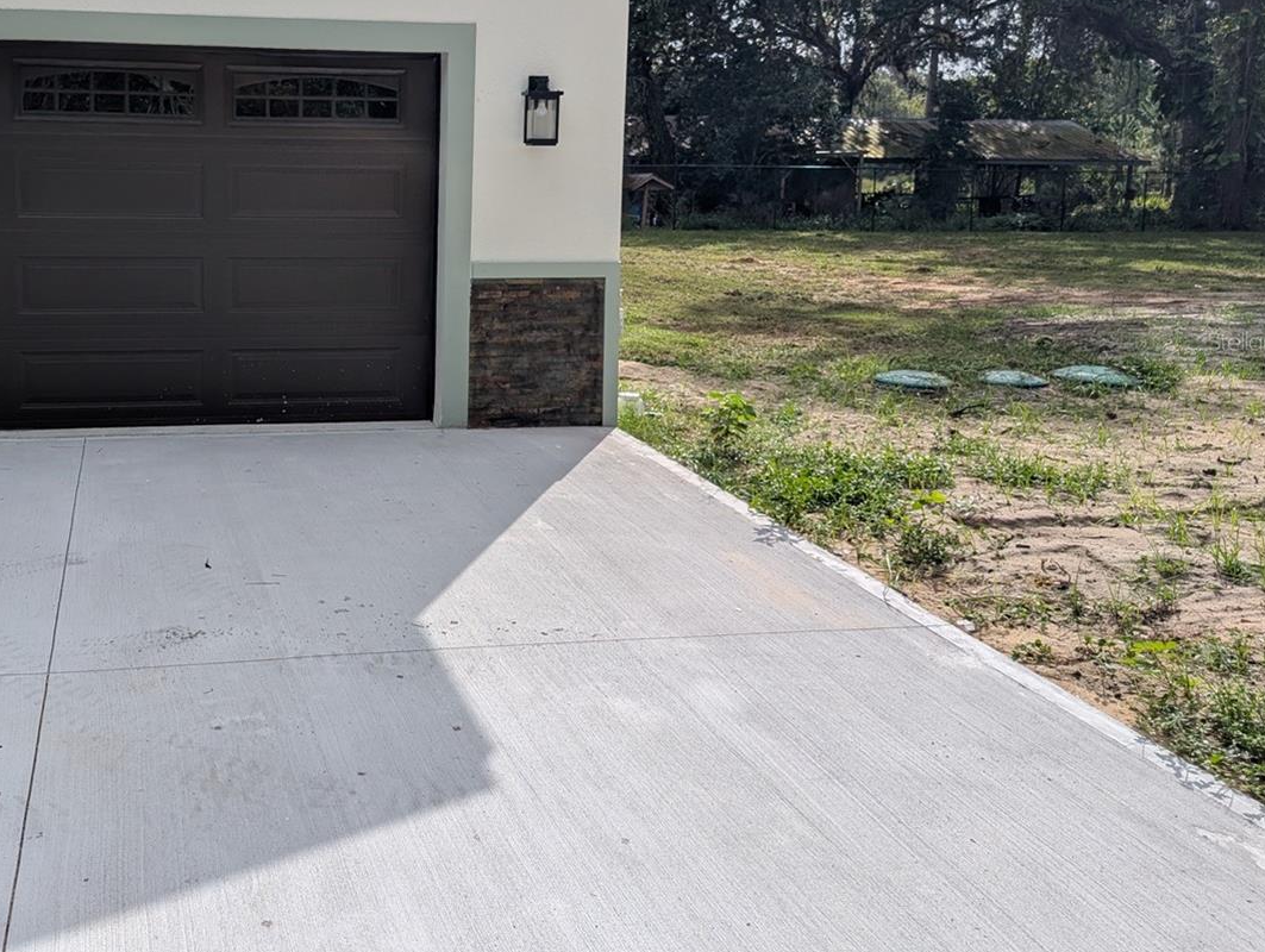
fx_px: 1317
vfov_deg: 39.4
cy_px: 342
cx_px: 371
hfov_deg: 49.9
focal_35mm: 36
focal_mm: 6.9
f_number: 1.68
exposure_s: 1/2564
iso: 22
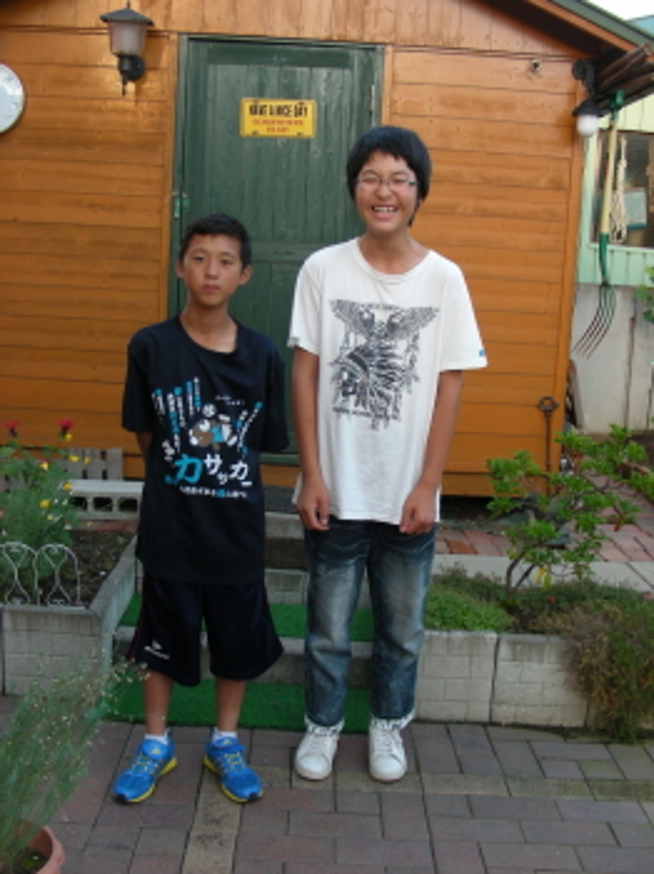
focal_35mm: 41
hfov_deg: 35.1
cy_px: 437
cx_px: 327
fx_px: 1034
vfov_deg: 45.8
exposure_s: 1/30
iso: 85
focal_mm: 6.8
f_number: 3.5
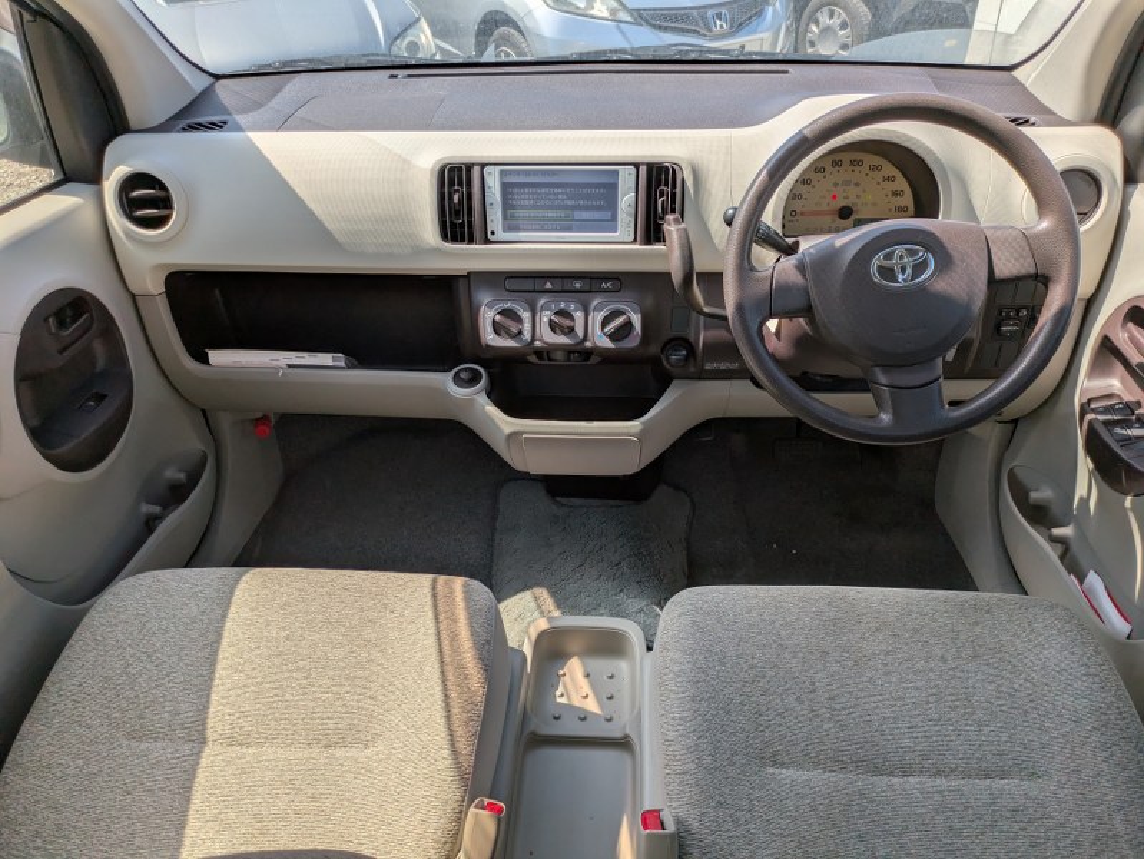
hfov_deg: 69.4
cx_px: 572
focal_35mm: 25
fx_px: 827
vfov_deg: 54.9
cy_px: 430
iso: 44
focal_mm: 5.43
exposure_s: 1/1616
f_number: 1.89
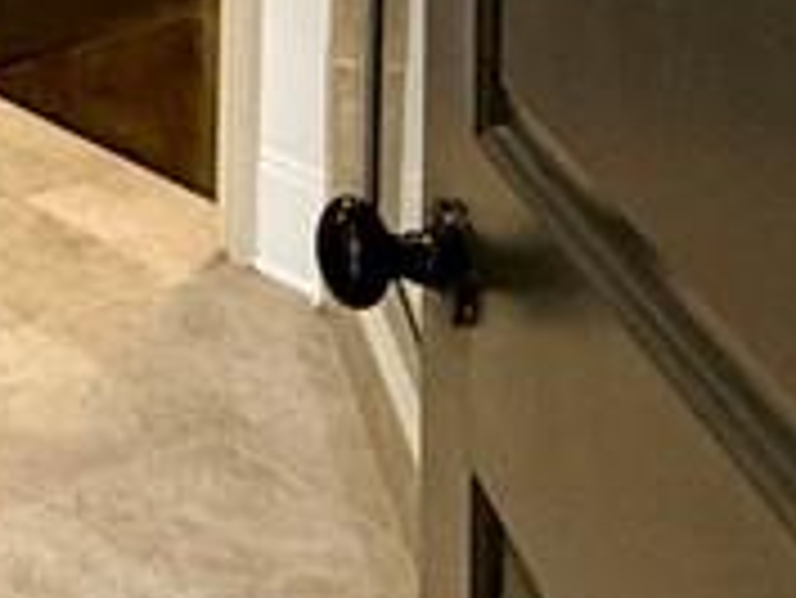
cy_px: -486
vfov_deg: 15.6
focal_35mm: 81
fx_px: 1864
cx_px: -711
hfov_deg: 18.1
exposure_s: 1/60
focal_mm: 2.22
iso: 500
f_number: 2.2
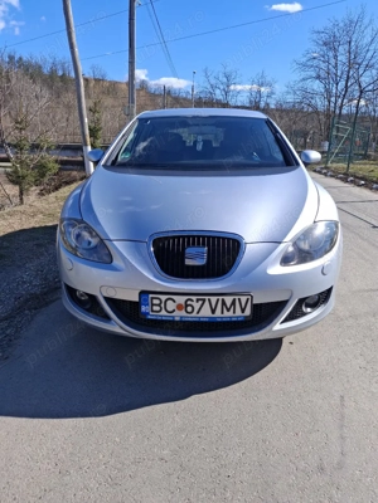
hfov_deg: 54.9
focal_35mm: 25
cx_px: 189
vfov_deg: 69.4
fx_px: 364
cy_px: 252
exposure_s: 1/2000
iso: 25
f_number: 1.8
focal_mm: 4.69
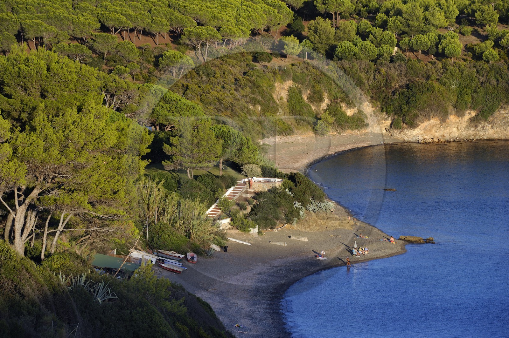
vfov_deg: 6.9
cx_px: 254
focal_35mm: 200
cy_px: 169
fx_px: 2825
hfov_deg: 10.3
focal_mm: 200
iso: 200
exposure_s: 1/200
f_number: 10
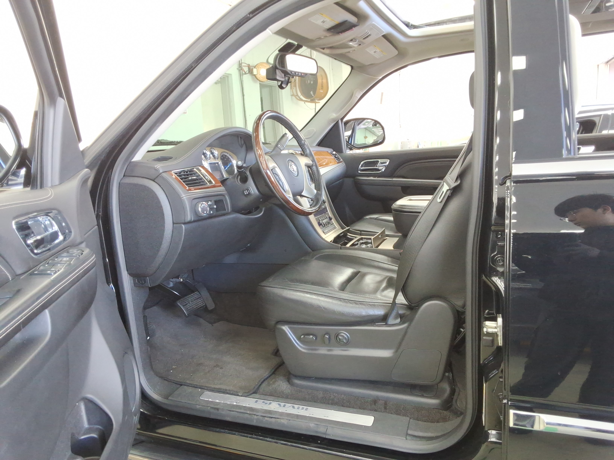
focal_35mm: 28
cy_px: 230
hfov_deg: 63.4
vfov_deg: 49.7
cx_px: 307
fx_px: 497
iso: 99
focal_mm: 2.91
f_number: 1.9
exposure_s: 1/40
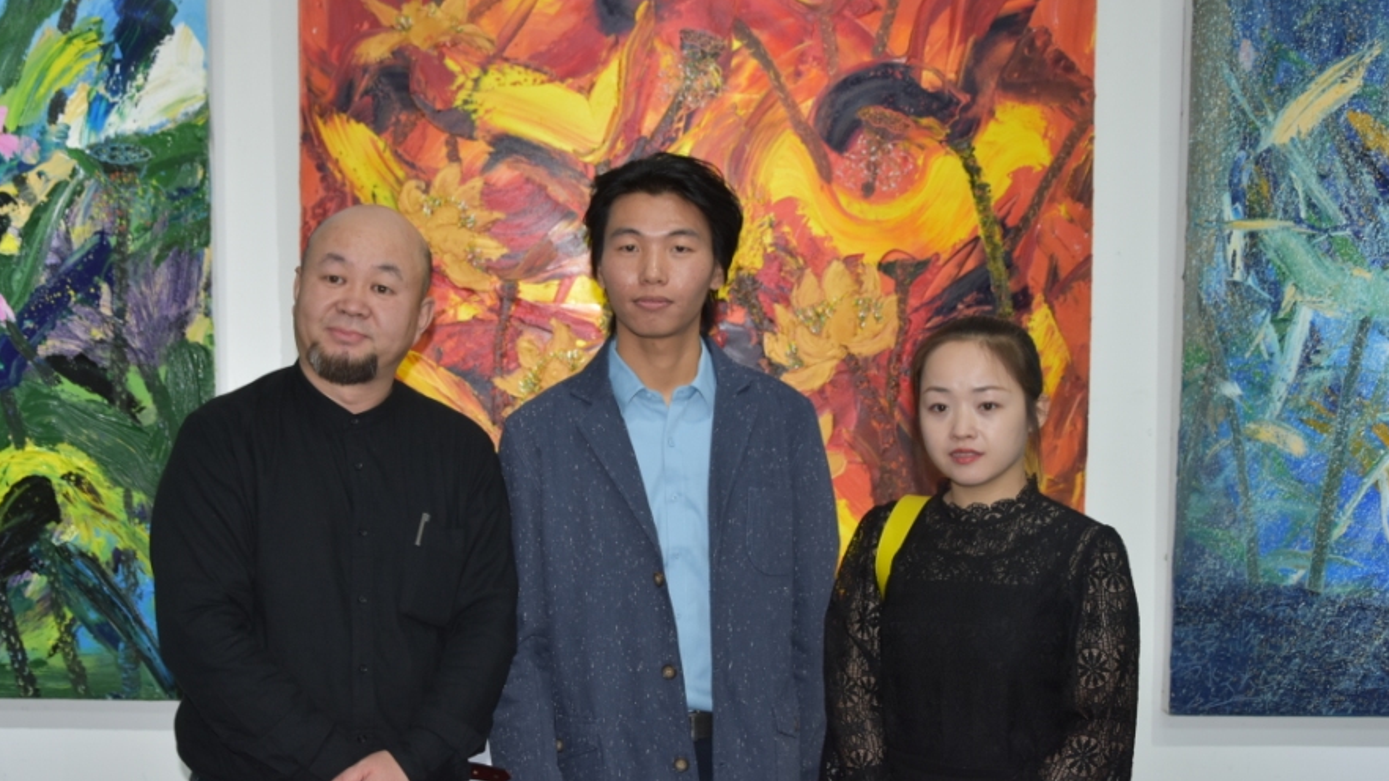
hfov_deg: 44.8
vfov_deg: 26.1
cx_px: 603
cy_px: 470
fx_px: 1680
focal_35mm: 46
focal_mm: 25
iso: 500
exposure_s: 1/30
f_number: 4
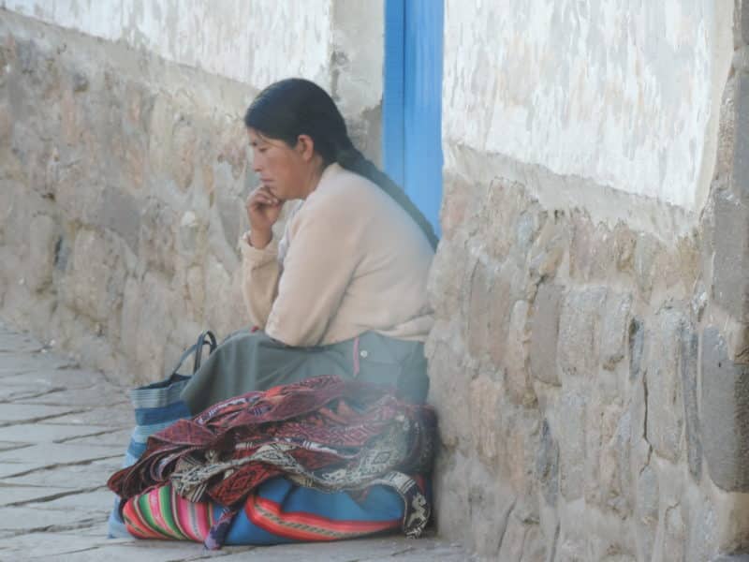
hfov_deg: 5.0
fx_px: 8655
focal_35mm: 400
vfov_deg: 3.7
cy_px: 281
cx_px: 374
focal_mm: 71.3
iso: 400
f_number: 4.8
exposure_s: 1/250
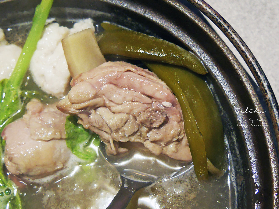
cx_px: 140
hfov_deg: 34.3
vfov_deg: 26.1
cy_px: 104
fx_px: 451
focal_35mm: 56
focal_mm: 14
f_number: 3.5
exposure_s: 1/60
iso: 640
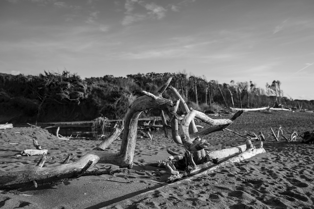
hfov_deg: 54.5
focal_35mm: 35
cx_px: 157
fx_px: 305
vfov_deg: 37.8
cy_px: 104
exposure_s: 1/320
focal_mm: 35
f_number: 4
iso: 100
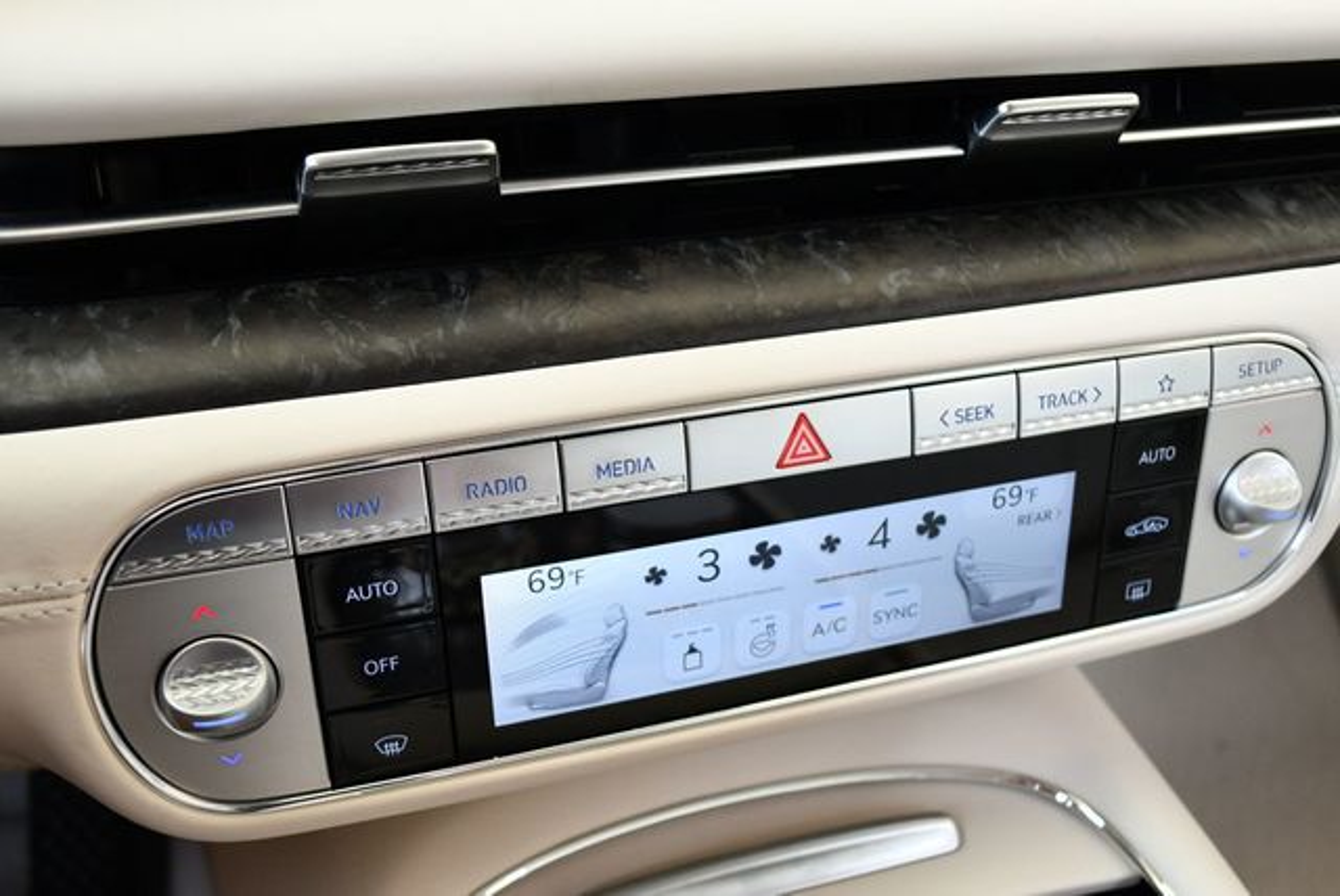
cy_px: 448
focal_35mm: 36
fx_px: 1341
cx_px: 670
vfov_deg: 36.9
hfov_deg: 53.1
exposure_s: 1/250
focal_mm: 18
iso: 560
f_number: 3.5
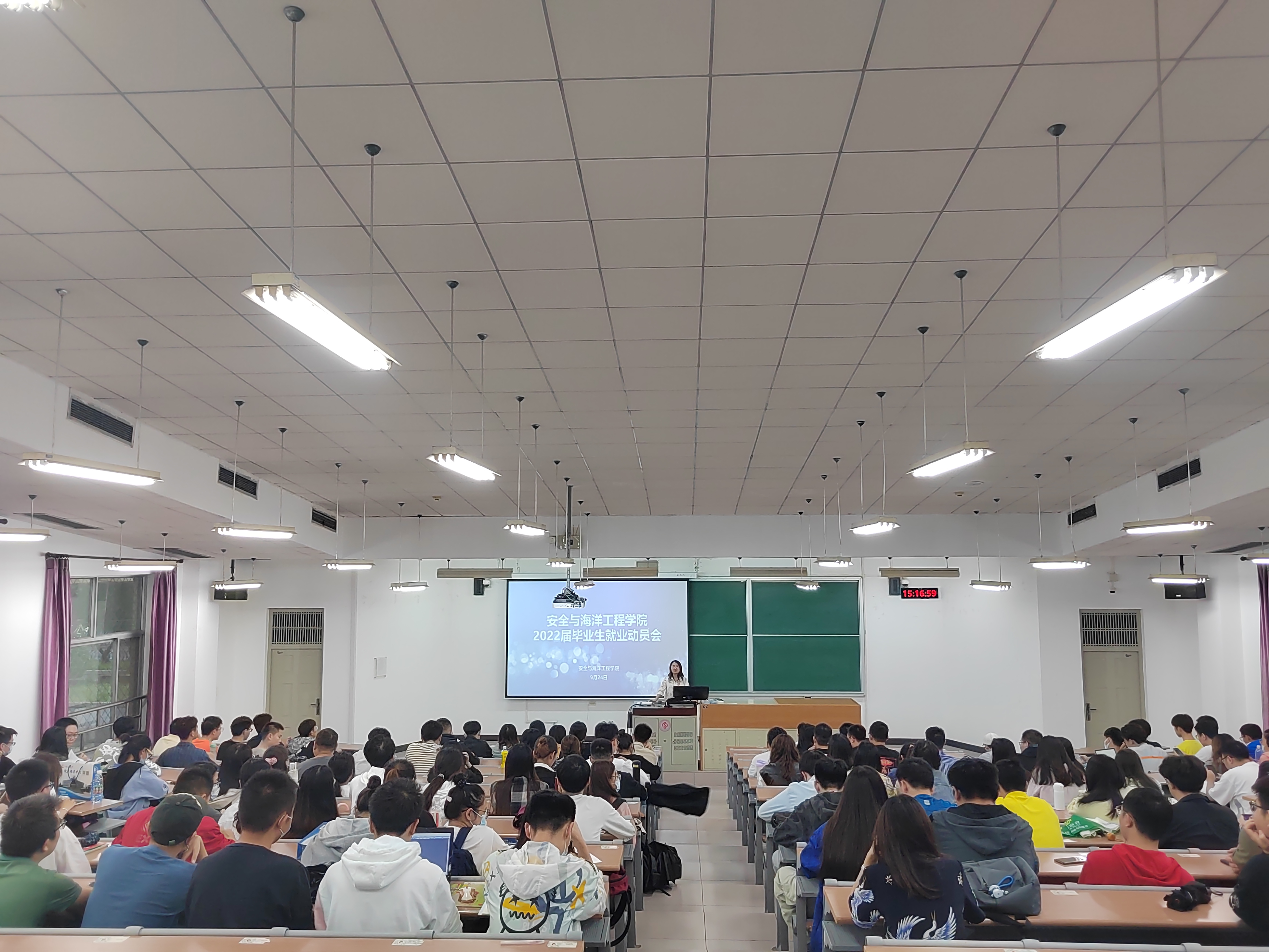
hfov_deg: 73.9
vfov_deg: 58.9
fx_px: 843
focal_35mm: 23
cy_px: 476
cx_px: 634
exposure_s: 1/50
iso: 453
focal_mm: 5.52
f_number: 1.9
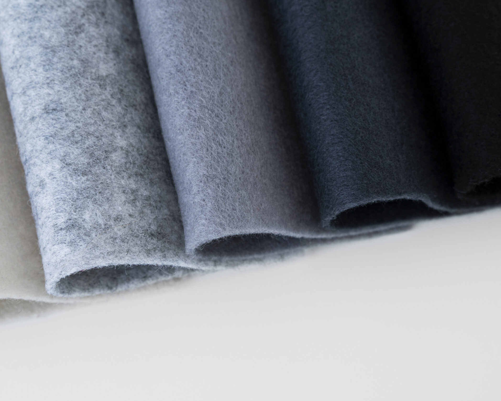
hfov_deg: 34.1
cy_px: 202
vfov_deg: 27.6
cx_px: 245
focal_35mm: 55
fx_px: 816
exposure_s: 1/80
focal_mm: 48
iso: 640
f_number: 10
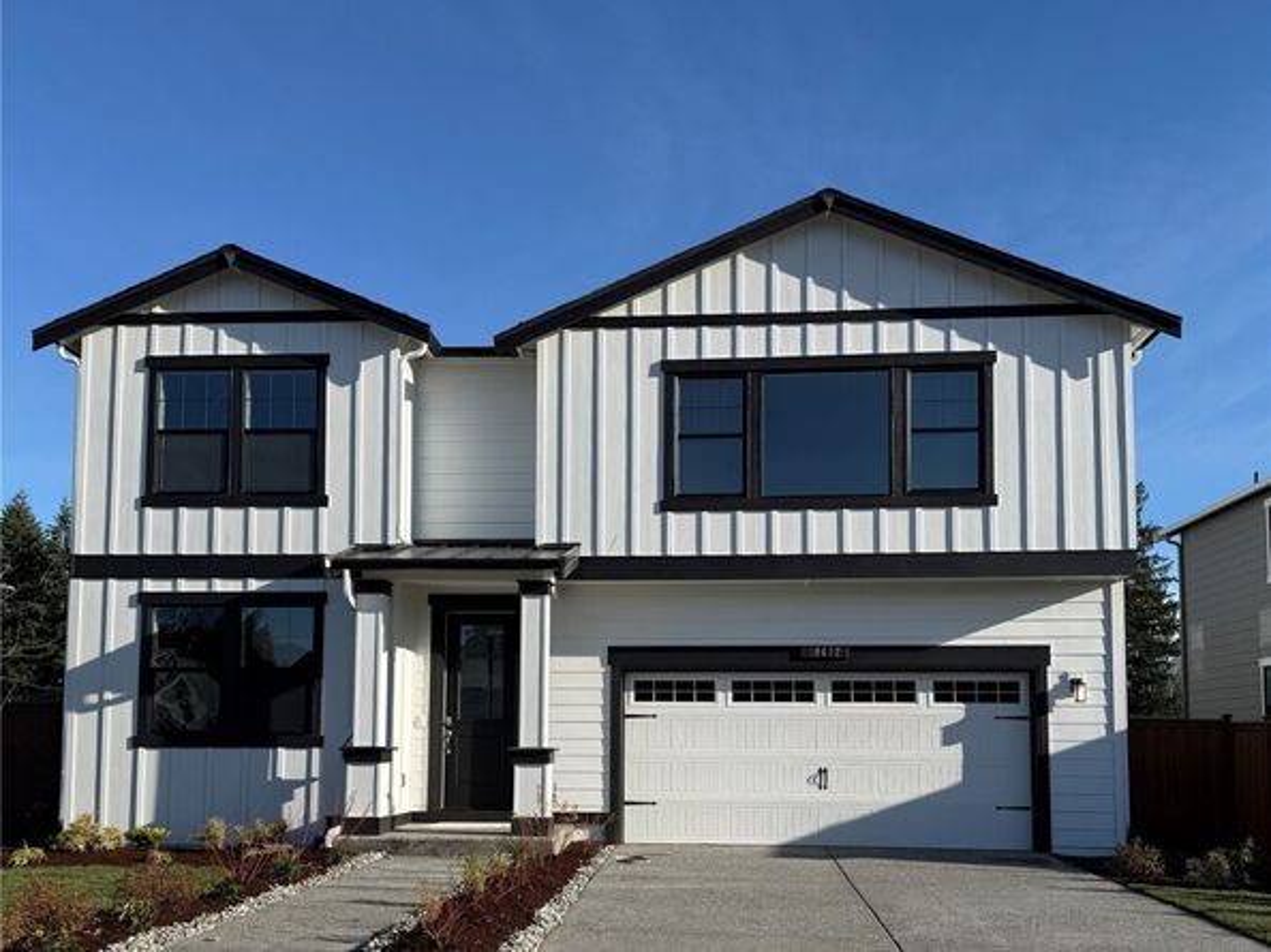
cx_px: 636
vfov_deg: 56.8
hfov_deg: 71.6
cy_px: 476
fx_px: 881
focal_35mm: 24
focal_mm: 6.76
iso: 80
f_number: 1.78
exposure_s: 1/4975
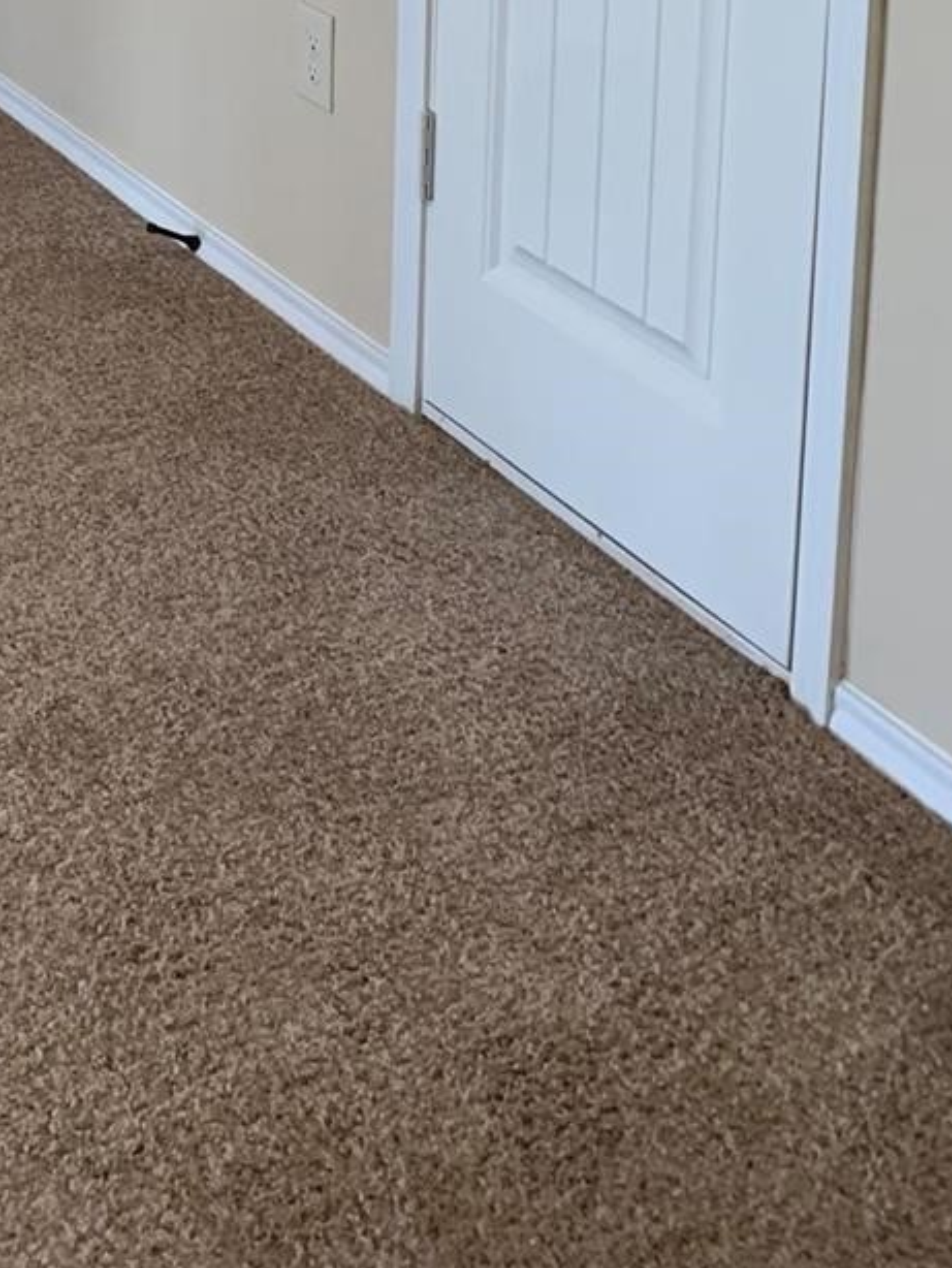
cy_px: -314
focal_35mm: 65
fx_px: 2382
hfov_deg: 21.1
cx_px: -173
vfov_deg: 26.1
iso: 200
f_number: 1.8
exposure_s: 1/60
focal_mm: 4.25
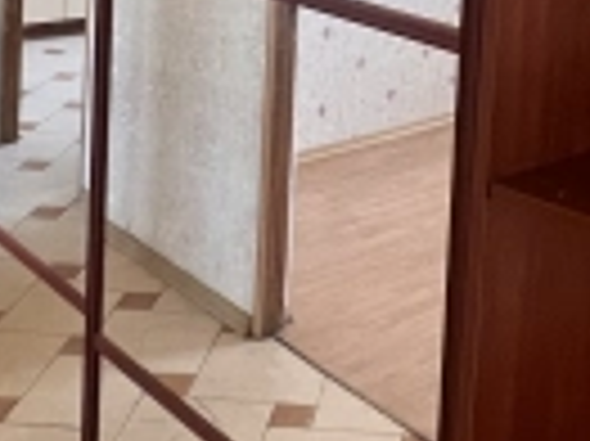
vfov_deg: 21.3
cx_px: 522
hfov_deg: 30.0
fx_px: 1056
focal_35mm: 62
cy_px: -135
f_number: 1.8
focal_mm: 1.57
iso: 400
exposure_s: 1/50
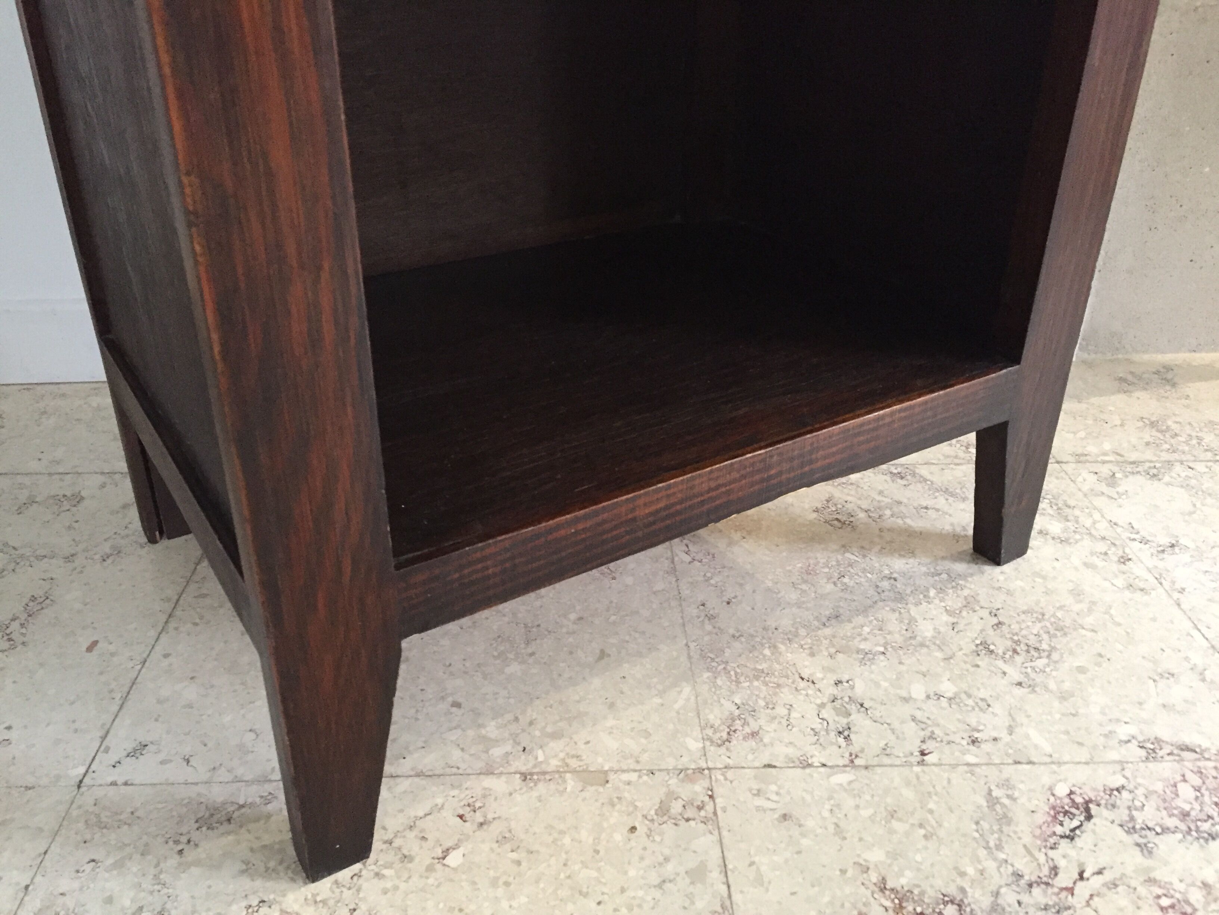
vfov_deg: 48.2
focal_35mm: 29
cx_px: 610
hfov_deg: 61.7
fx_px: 1021
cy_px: 458
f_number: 2.2
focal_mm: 4.15
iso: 400
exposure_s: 1/17
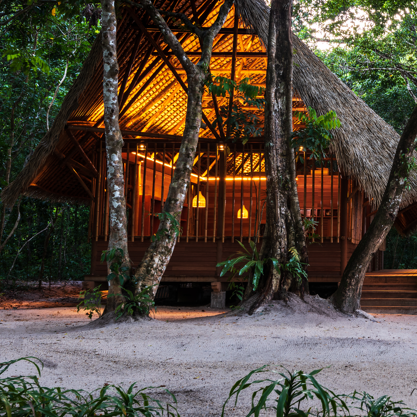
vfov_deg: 29.5
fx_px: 790
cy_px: 169
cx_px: 435
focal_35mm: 58
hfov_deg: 27.5
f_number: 14
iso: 100
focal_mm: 30
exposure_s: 4
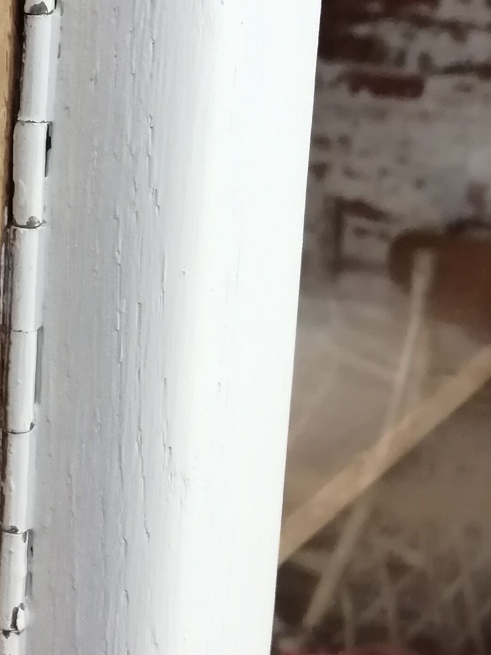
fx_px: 1456
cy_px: 134
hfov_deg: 17.4
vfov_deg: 24.9
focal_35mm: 77
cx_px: -221
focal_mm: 3.62
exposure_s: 1/33.3
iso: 320
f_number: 1.8
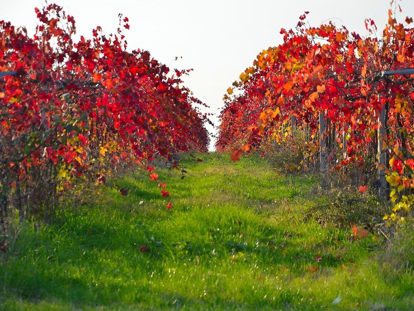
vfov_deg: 10.6
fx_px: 1669
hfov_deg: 14.1
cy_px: 155
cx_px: 220
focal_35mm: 140
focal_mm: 85
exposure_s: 1/800
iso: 400
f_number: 7.1
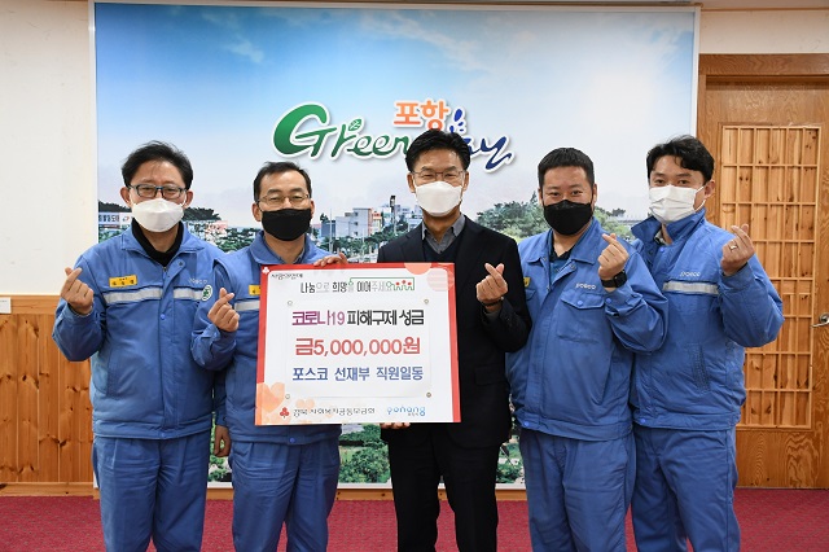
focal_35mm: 39
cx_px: 414
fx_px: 898
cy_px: 276
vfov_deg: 34.2
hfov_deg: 49.6
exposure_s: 1/160
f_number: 5.6
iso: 2000
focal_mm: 26
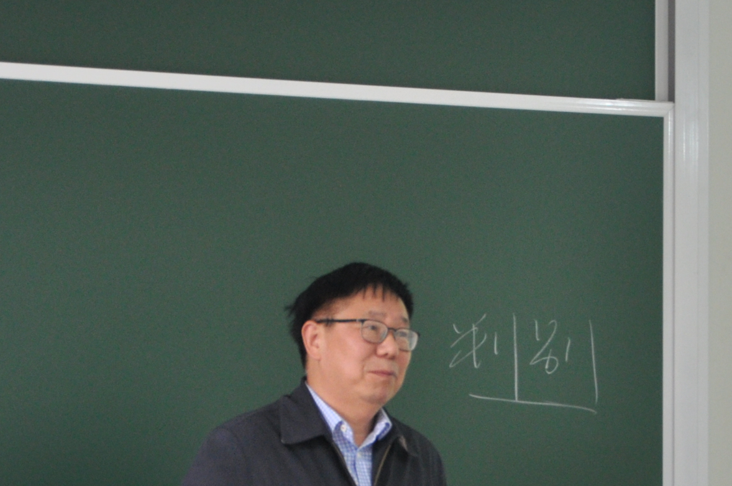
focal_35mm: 143
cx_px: 572
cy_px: 453
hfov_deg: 14.3
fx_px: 2911
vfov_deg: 9.5
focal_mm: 35
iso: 720
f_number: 4.5
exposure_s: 1/30
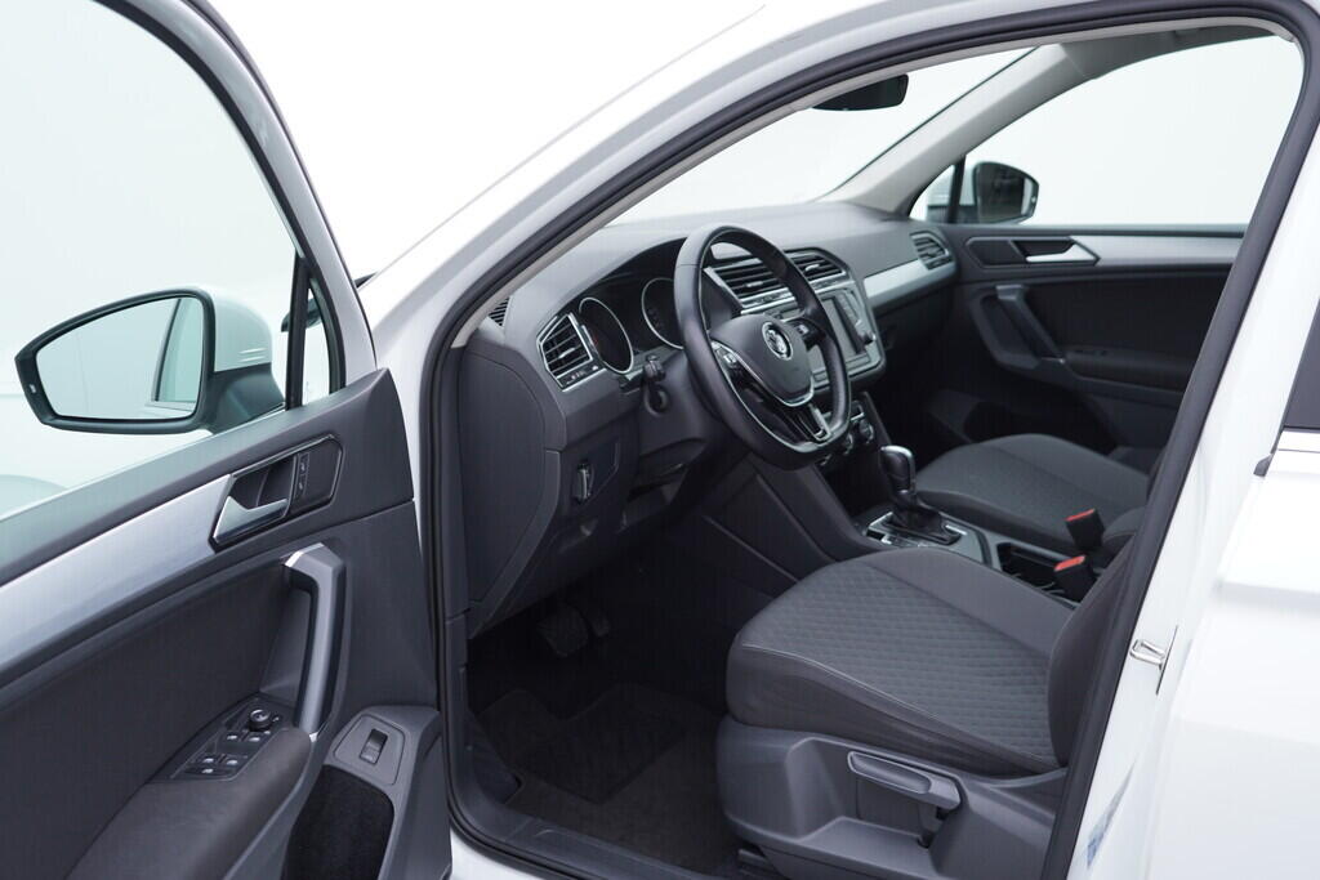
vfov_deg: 36.9
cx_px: 660
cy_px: 440
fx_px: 1320
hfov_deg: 53.1
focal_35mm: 36
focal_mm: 24
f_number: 3.2
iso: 125
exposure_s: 1/50
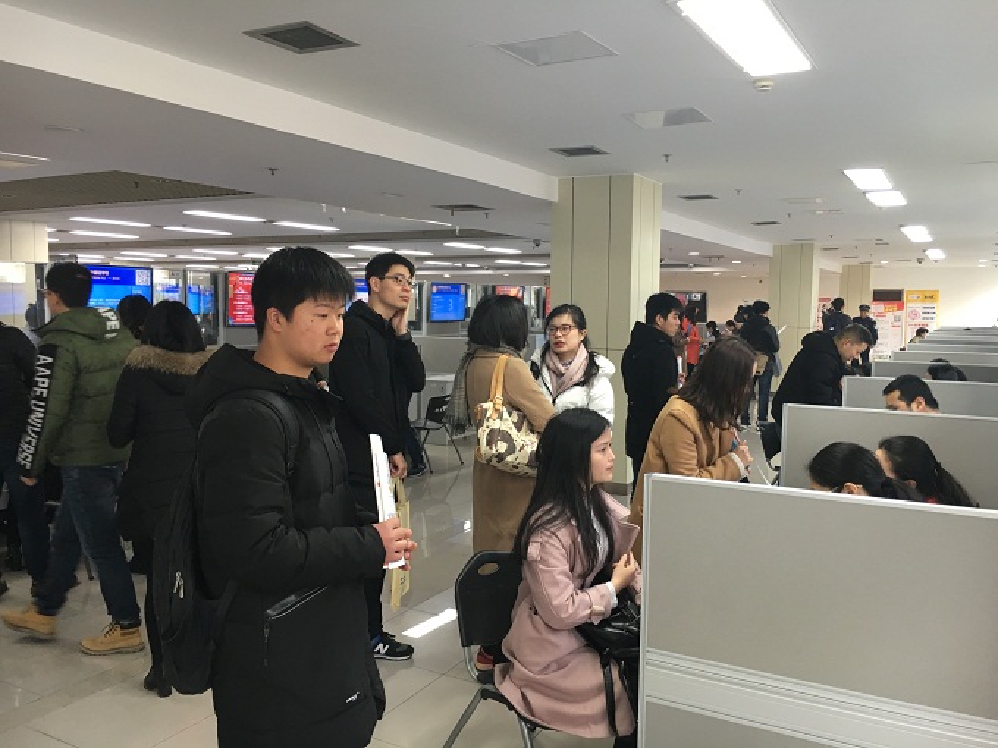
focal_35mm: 29
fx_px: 836
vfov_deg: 48.2
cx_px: 499
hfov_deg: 61.7
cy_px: 374
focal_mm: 4.15
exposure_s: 1/33
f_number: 2.2
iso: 100
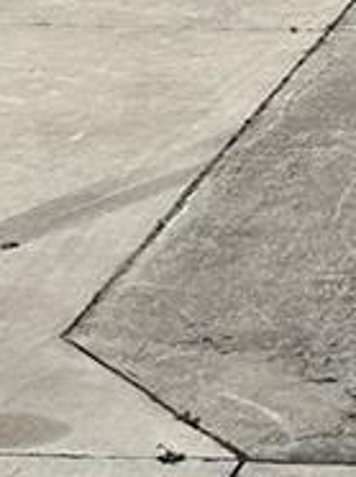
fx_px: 2309
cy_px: -113
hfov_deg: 8.2
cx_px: 817
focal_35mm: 168
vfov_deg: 11.5
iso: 50
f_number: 1.5
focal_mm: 5.7
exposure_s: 1/9434
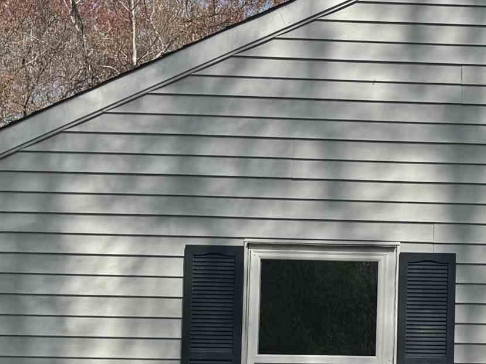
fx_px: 1250
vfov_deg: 16.4
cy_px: 317
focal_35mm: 89
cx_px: 586
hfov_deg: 20.5
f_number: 1.78
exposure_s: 1/4608
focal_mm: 6.76
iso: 80
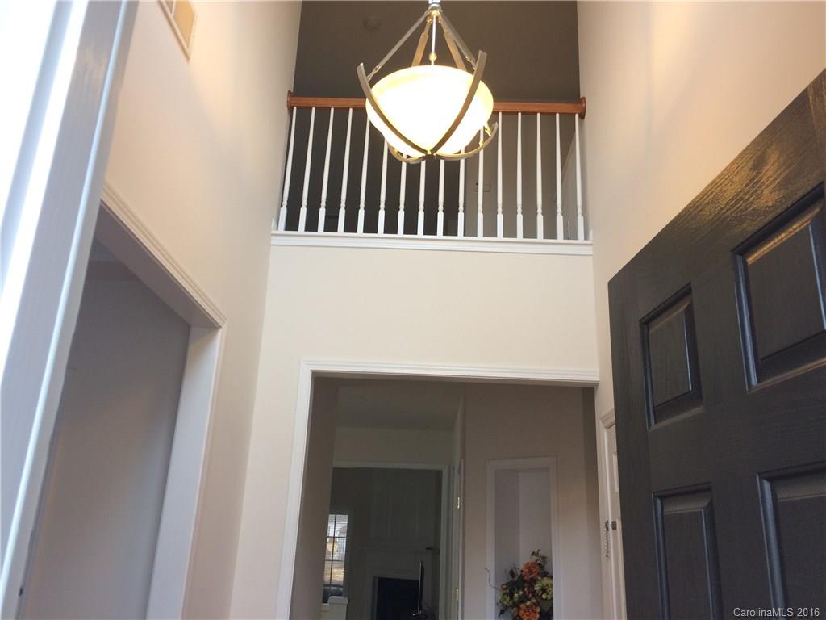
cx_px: 413
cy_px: 310
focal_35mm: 29
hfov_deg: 61.7
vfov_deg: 48.2
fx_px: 692
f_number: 2.2
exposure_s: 1/30
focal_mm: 4.15
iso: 64
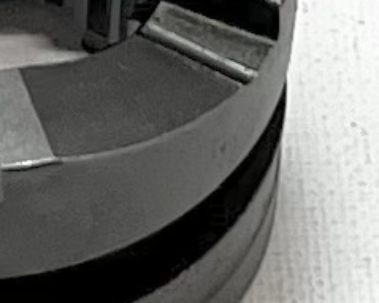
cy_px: -17
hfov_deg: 19.7
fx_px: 1032
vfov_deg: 16.3
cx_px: -59
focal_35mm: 92
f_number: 1.6
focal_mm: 5.1
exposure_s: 1/406
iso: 50
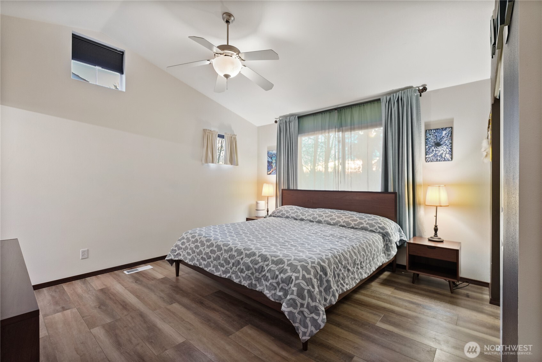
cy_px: 181
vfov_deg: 73.8
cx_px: 271
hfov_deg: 96.7
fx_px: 241
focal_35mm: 16
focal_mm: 16
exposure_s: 1
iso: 800
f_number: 5
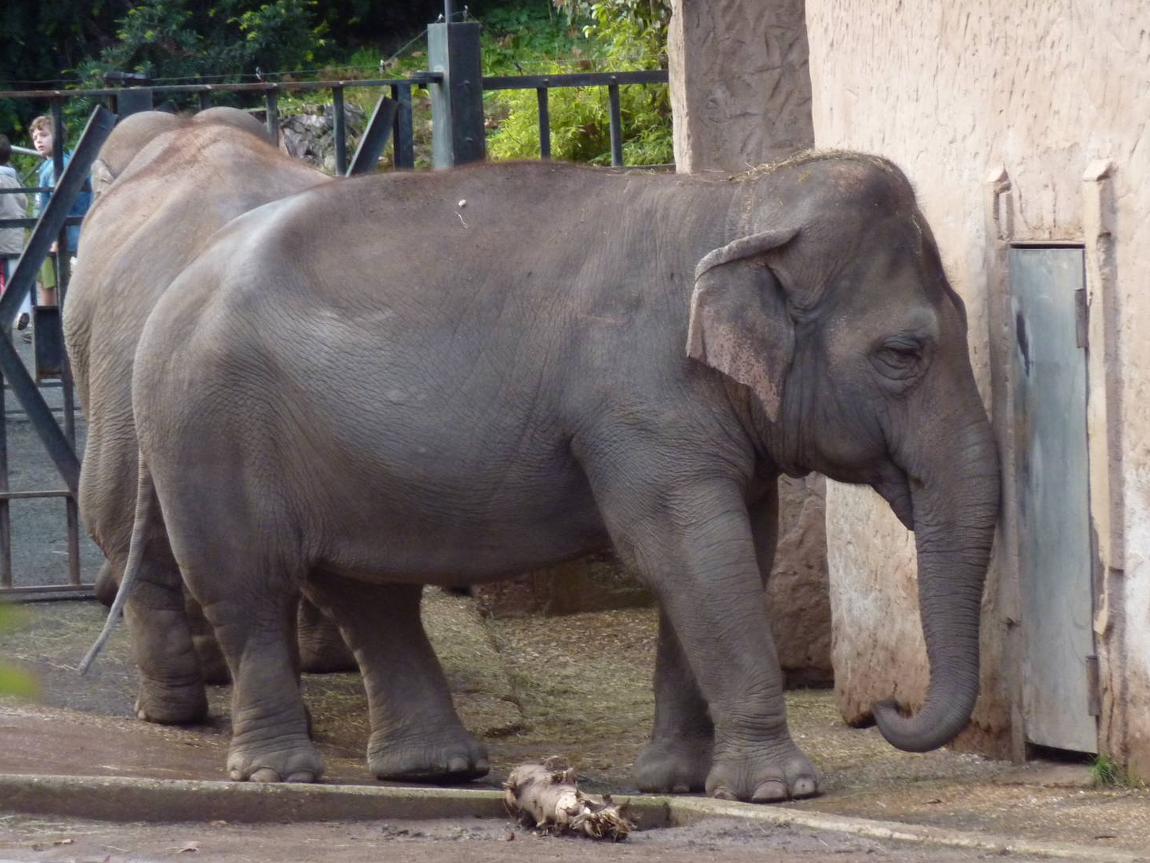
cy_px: 460
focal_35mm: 331
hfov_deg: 6.0
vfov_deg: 4.5
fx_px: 10998
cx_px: 581
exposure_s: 1/125
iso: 400
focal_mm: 49.2
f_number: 4.9
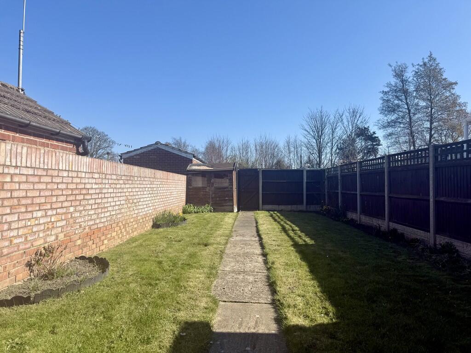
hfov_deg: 71.6
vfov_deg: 56.8
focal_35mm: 24
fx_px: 327
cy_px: 176
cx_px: 236
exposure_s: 1/4405
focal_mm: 6.76
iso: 80
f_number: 1.78
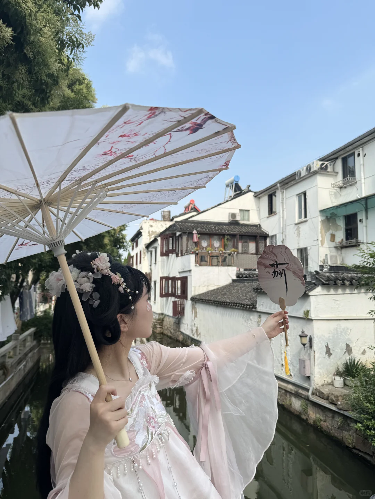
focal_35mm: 24
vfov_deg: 71.6
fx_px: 347
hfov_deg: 56.8
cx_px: 188
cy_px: 250
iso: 80
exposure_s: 1/3597
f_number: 1.78
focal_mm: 6.86
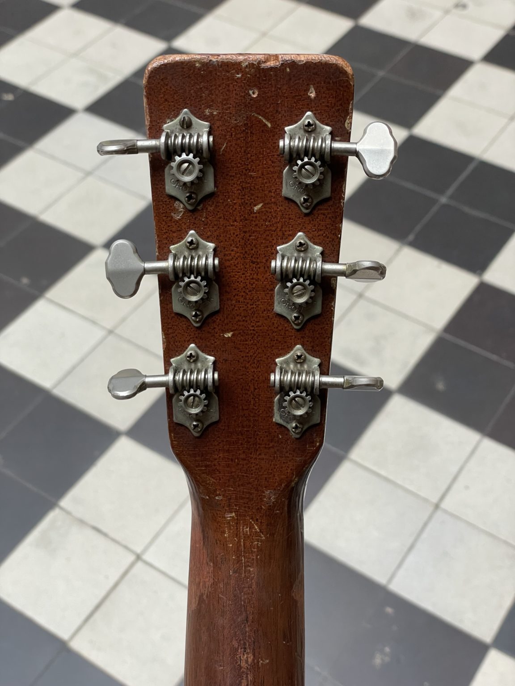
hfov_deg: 28.0
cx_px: 258
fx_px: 1032
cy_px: 343
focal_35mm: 52
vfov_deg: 36.8
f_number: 2
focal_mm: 6
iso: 160
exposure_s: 1/100
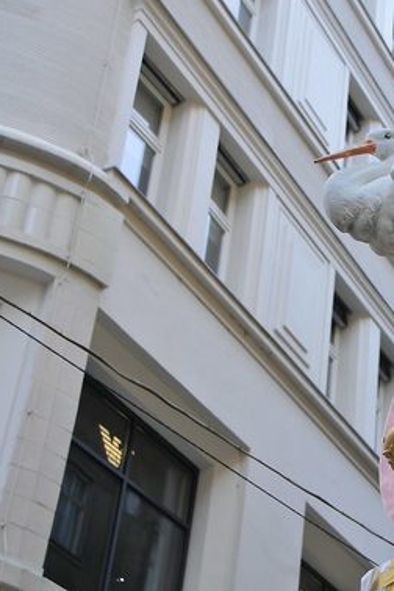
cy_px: 281
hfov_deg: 17.3
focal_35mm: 76
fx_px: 1248
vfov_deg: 26.6
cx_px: 438
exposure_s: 1/80
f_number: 4.2
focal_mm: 32
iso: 200
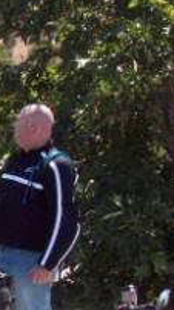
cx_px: -325
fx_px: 1318
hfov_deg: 6.9
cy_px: 330
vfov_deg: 13.2
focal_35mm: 160
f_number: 2.8
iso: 80
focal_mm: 6.2
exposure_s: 1/576
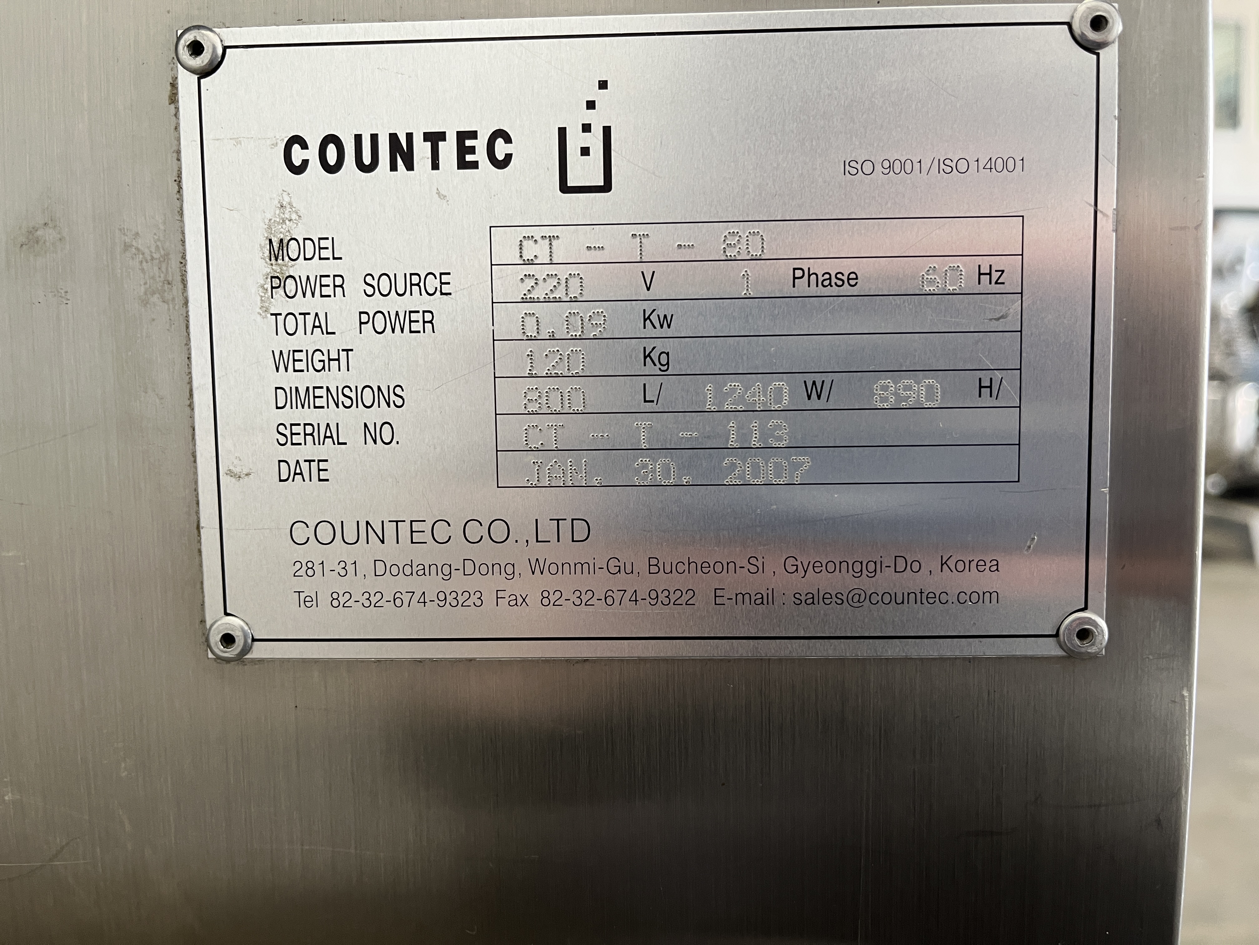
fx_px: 946
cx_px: 630
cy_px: 472
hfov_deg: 67.3
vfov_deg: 53.1
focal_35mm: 26
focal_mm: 5.1
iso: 100
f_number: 1.6
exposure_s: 1/60
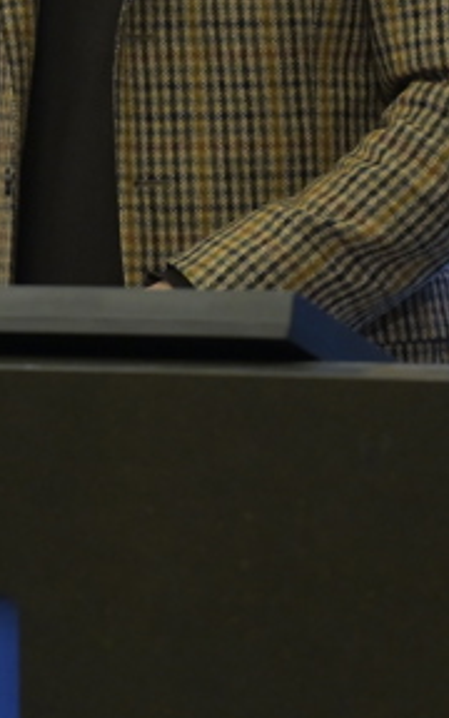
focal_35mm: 231
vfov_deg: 9.0
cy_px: 50
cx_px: 733
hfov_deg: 5.6
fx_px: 4523
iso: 1600
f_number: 4
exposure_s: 1/320
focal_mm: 48
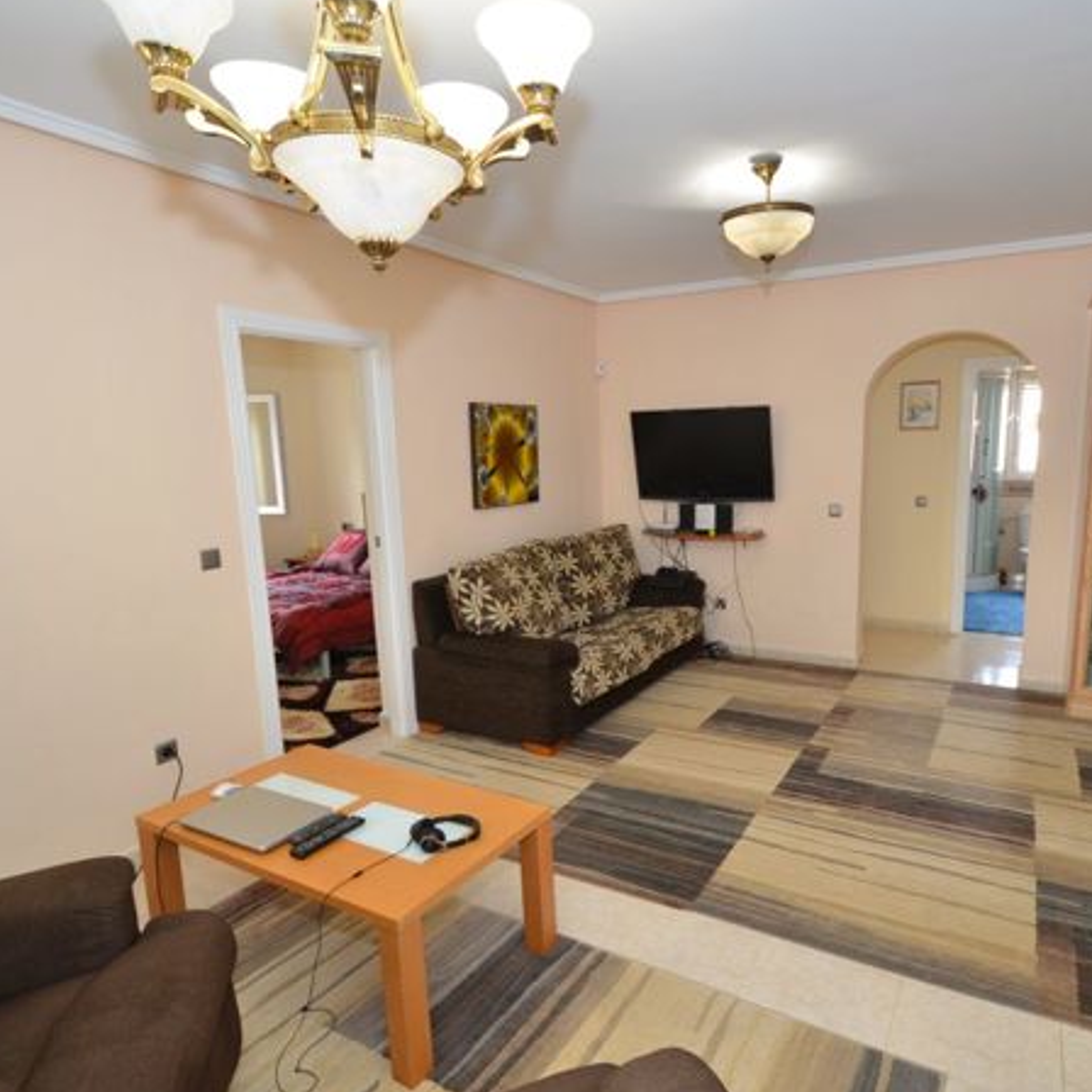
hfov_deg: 74.2
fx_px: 714
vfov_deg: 74.8
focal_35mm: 20
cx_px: 640
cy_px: 537
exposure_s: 1/60
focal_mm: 10
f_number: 4
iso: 800
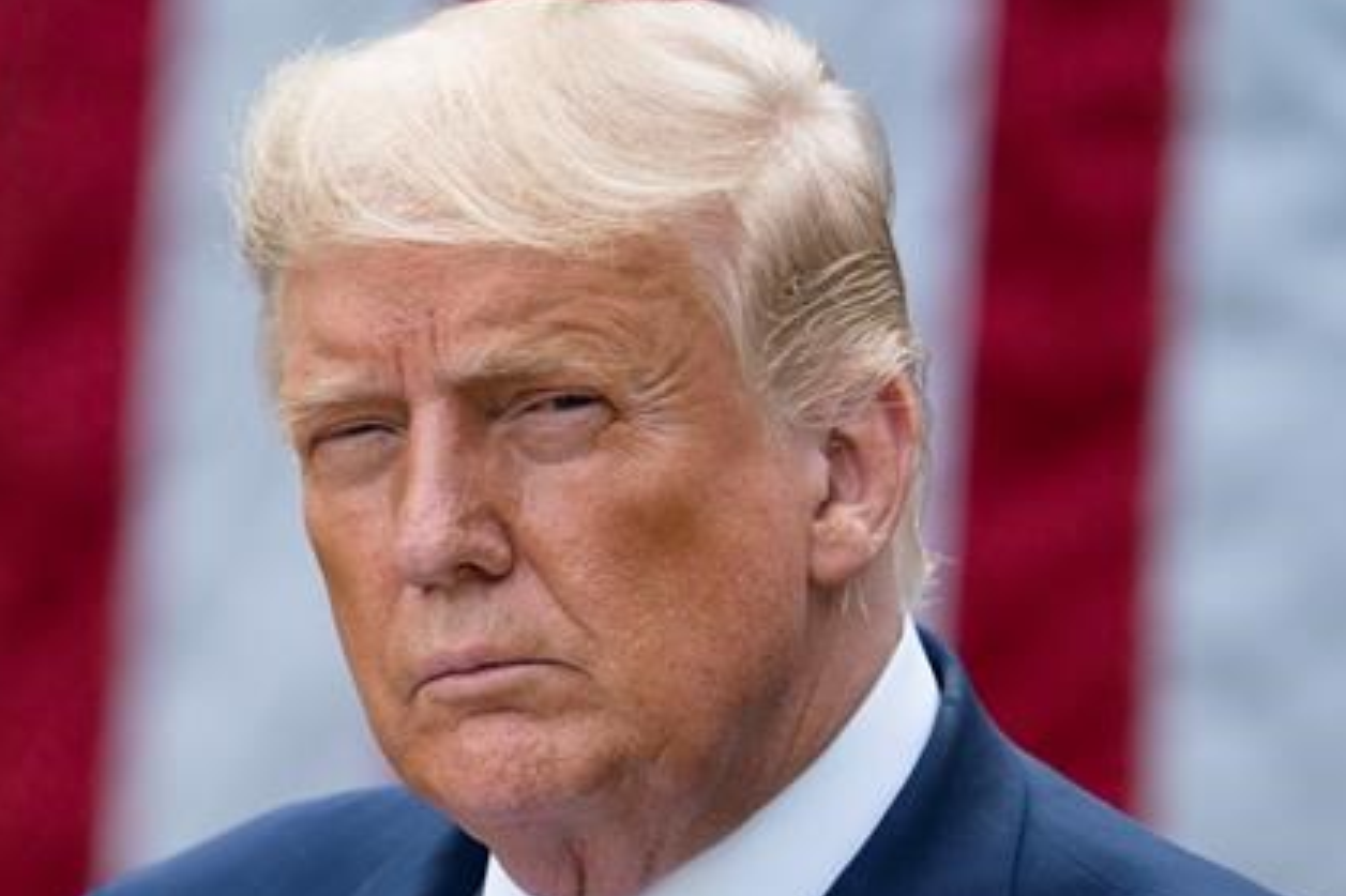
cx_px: 655
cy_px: 631
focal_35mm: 812
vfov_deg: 1.7
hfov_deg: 2.5
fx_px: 30346
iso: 1000
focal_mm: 524
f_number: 6.3
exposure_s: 1/1250
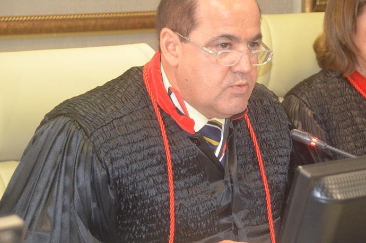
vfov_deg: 8.5
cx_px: 260
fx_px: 1631
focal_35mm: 161
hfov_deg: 12.8
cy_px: 129
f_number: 5
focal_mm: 75
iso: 2800
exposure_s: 1/60
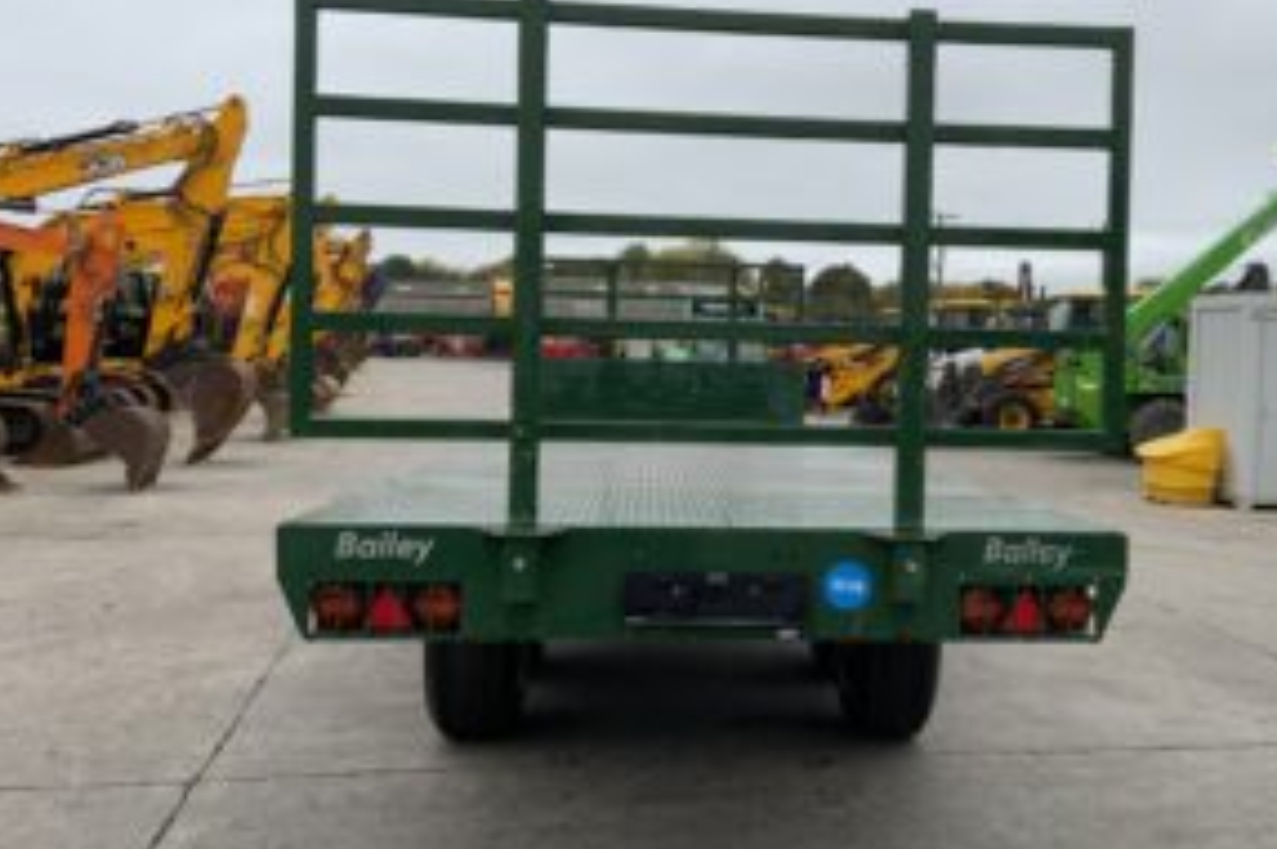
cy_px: 389
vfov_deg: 35.0
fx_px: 1346
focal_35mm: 38
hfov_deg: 50.3
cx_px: 786
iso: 16
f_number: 1.8
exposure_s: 1/700
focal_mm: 3
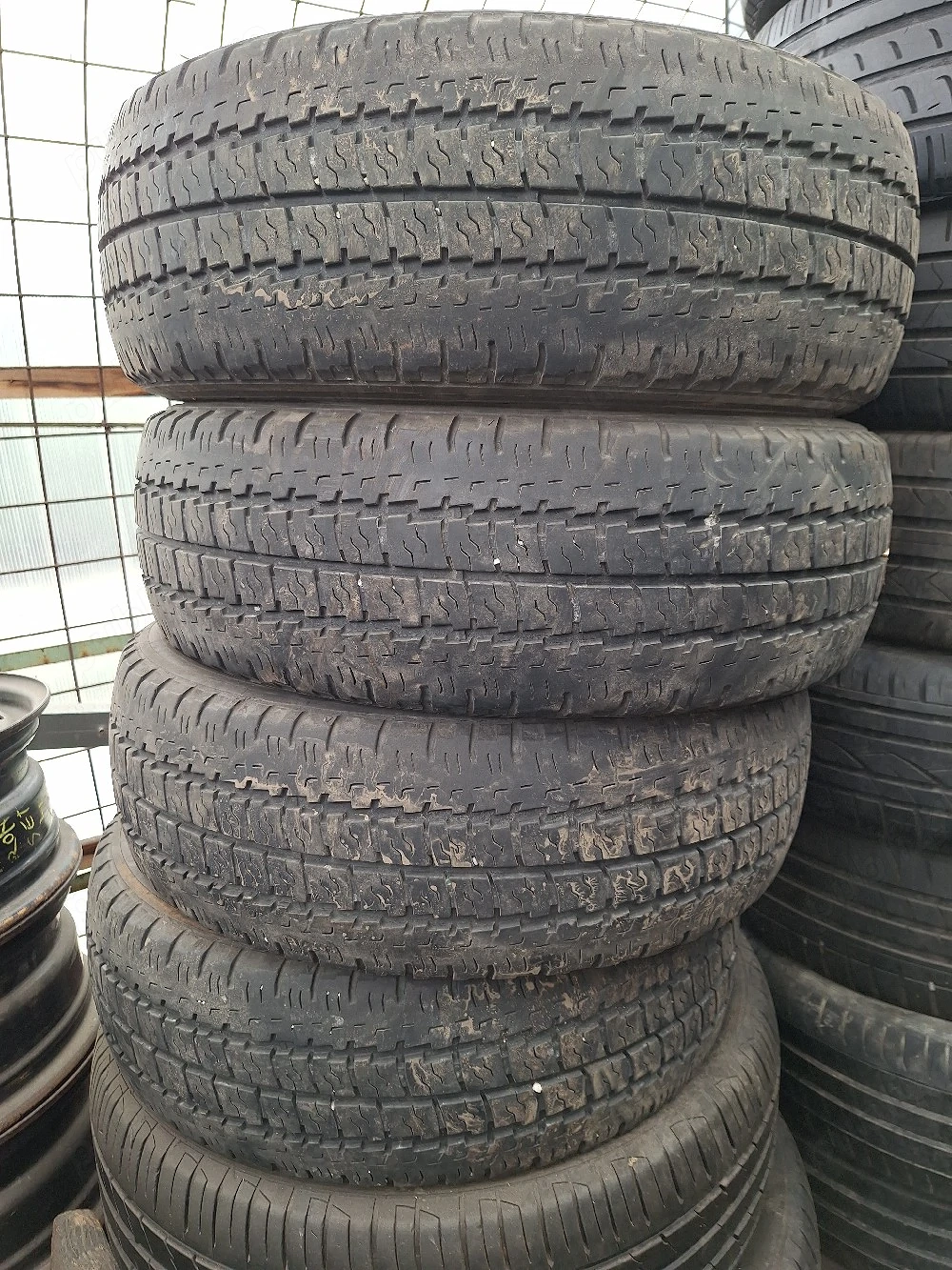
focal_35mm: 23
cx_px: 476
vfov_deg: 73.9
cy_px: 635
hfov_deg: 58.9
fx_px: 843
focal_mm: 5.54
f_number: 1.8
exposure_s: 1/50
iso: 25
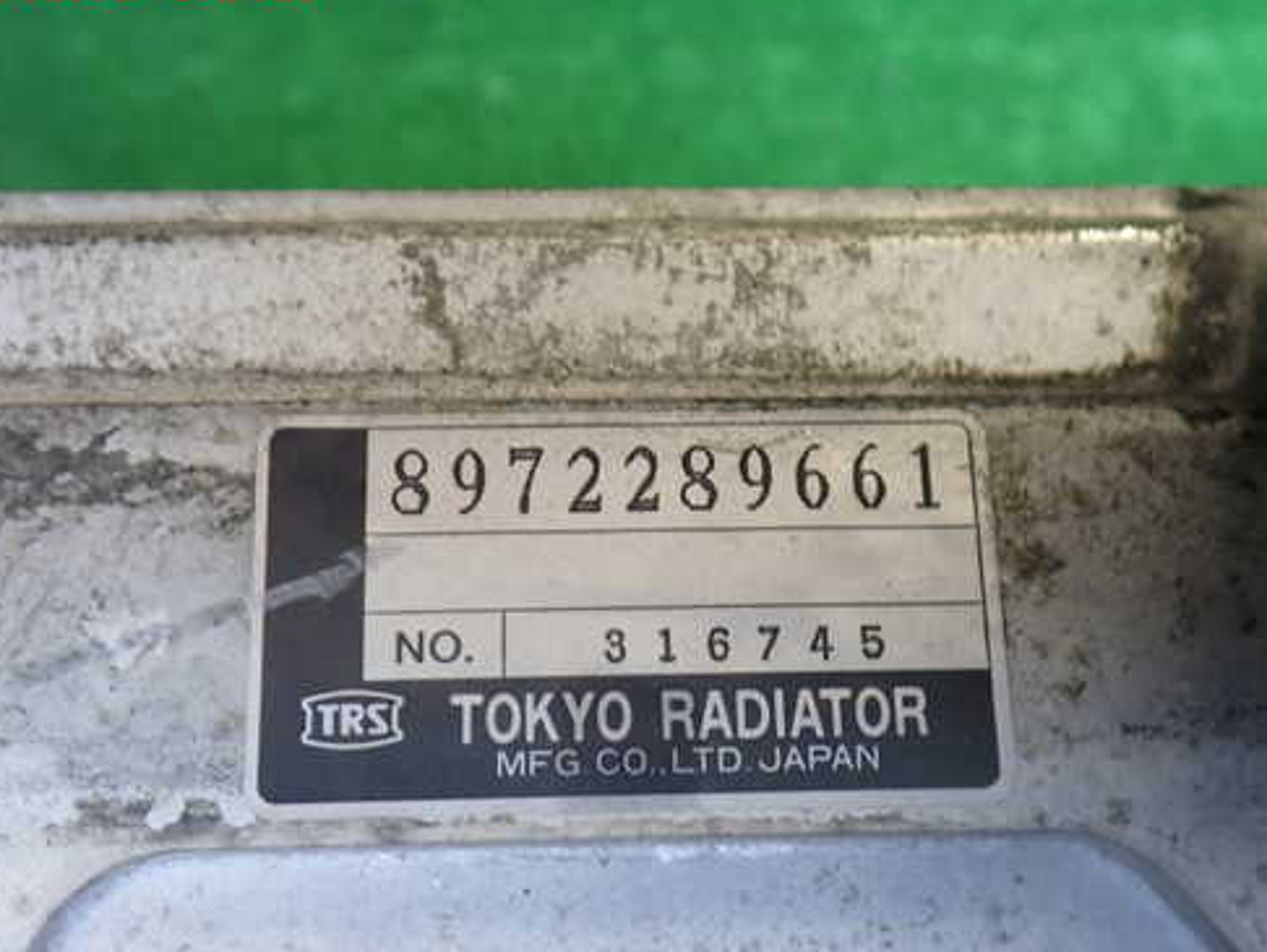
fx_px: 1355
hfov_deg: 50.1
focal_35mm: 37
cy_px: 537
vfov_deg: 38.6
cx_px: 620
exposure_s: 1/50
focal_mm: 5.4
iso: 200
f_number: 2.3
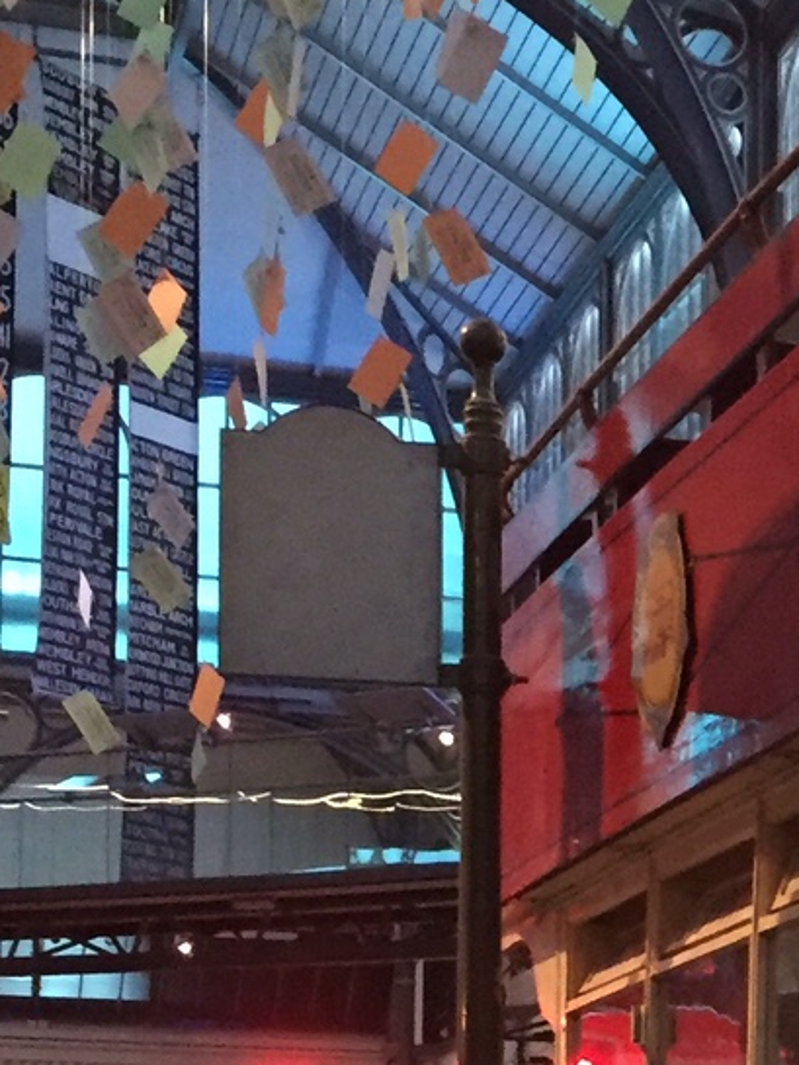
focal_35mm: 109
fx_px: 3353
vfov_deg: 17.4
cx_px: 1289
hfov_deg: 12.7
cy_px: 1212
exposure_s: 1/17
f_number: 2.2
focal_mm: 4.15
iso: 250
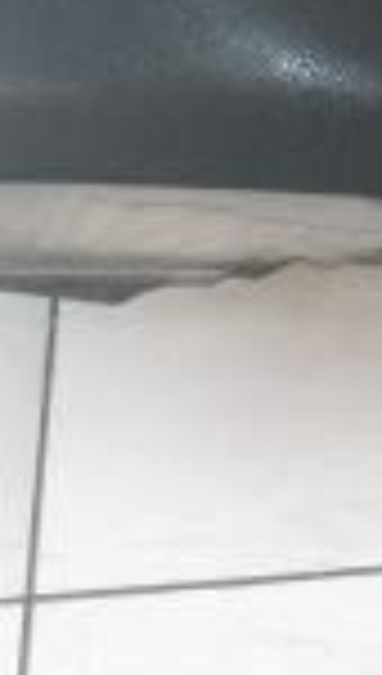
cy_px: 43
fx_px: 2614
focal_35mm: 146
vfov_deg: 14.5
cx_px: 647
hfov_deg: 8.1
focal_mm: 7.5
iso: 50
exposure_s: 1/30
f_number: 3.1
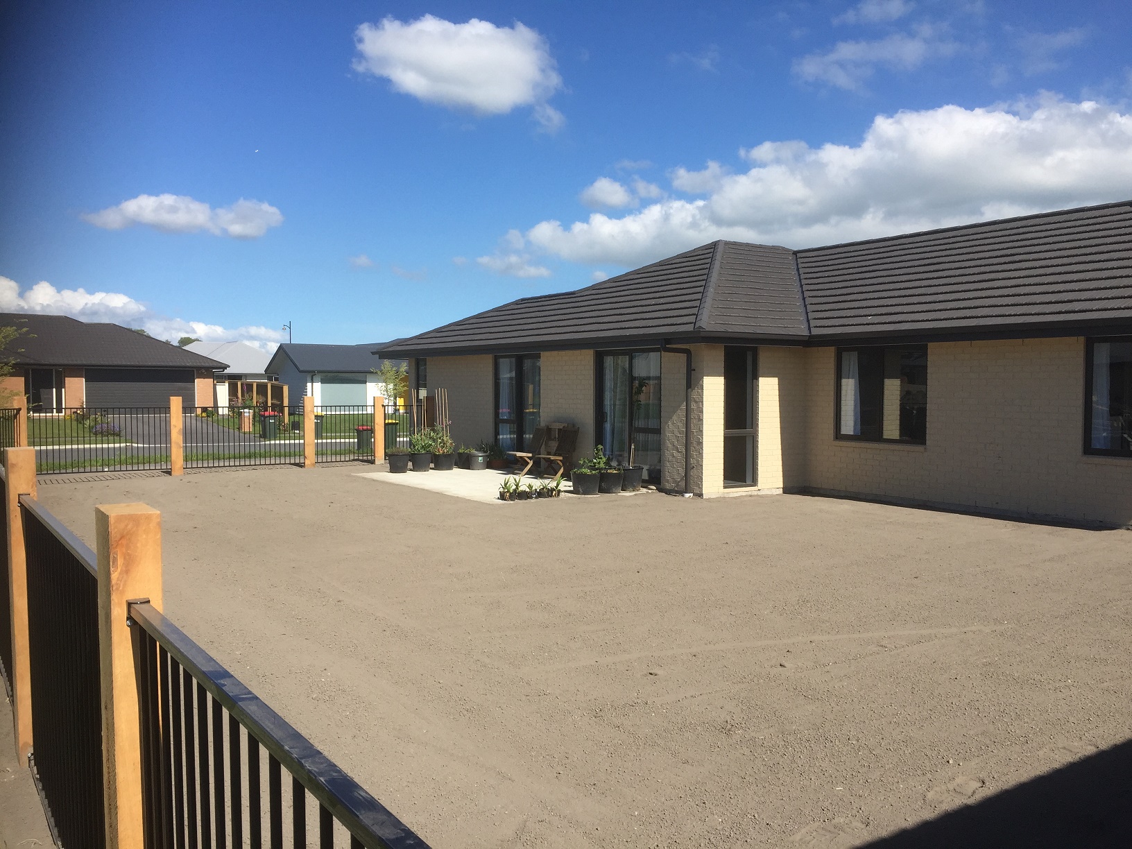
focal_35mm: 29
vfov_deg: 48.2
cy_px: 424
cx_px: 566
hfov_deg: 61.7
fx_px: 948
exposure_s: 1/2475
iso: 32
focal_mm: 4.15
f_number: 2.2
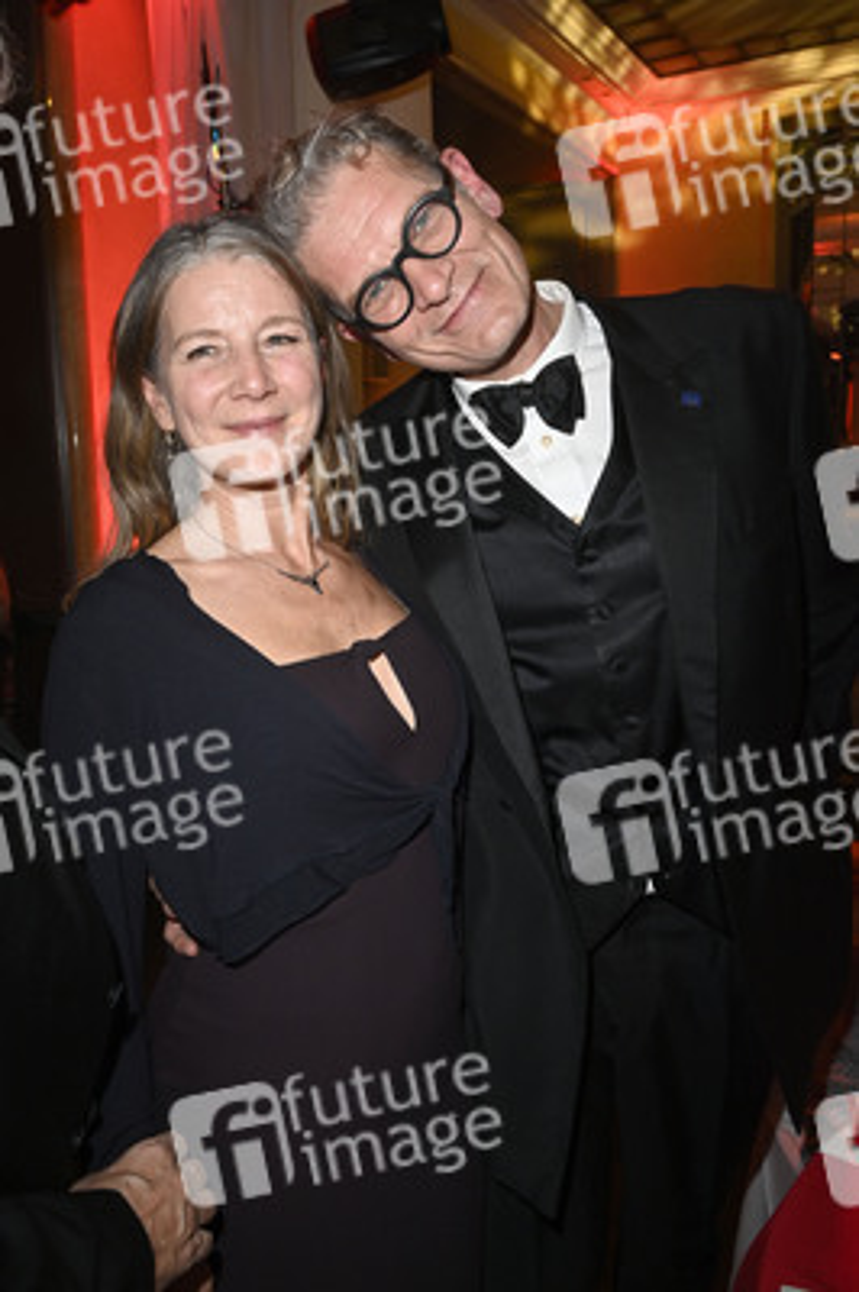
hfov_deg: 53.1
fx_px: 860
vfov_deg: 73.8
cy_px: 646
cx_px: 430
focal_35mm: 24
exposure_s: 1/100
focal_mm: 24
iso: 2000
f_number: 5.6
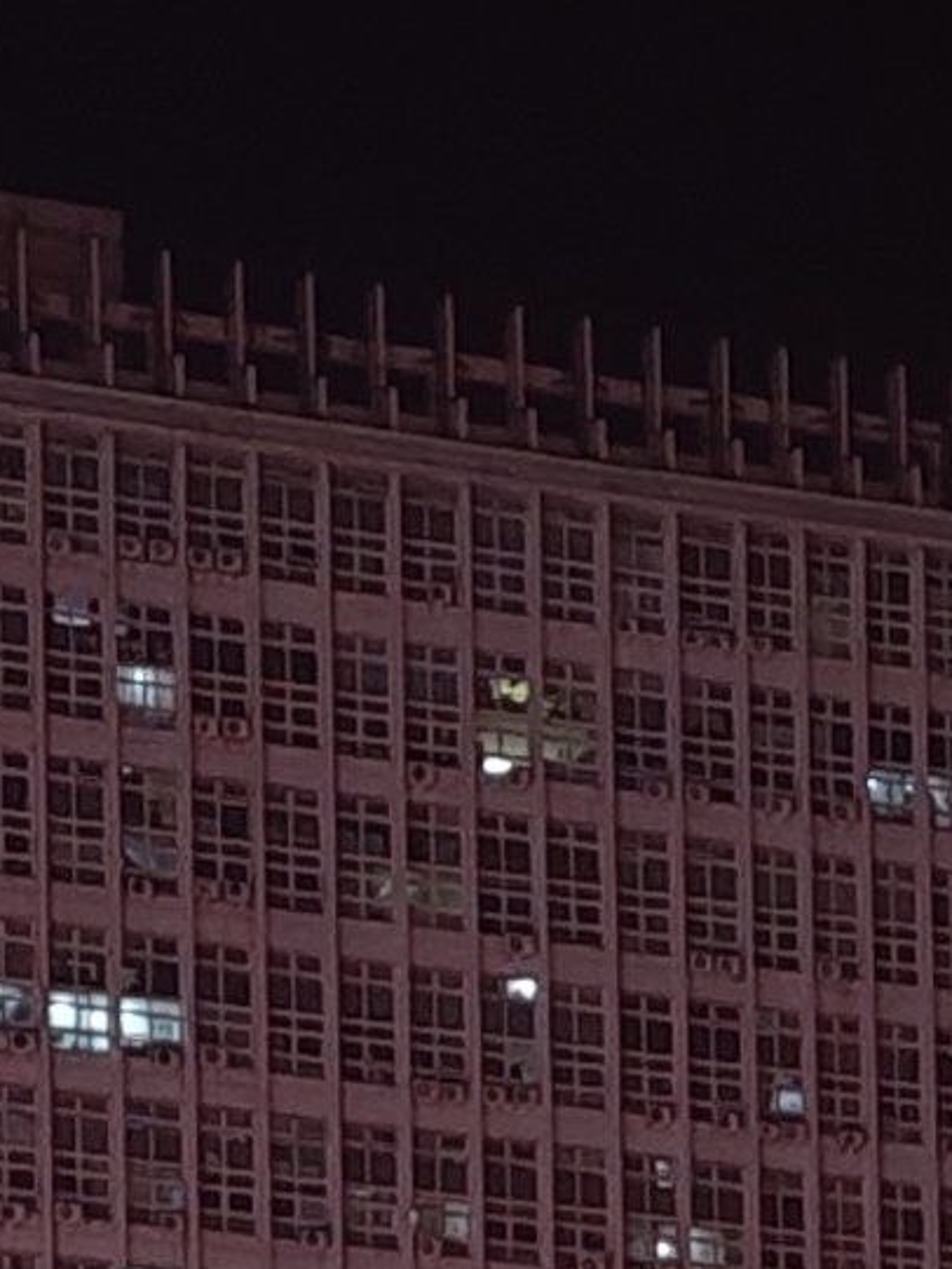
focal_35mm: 207
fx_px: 7587
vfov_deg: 9.1
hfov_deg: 7.2
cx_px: 959
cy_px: 2429
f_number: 1.42
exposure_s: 1/60.2
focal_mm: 6.68
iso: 400
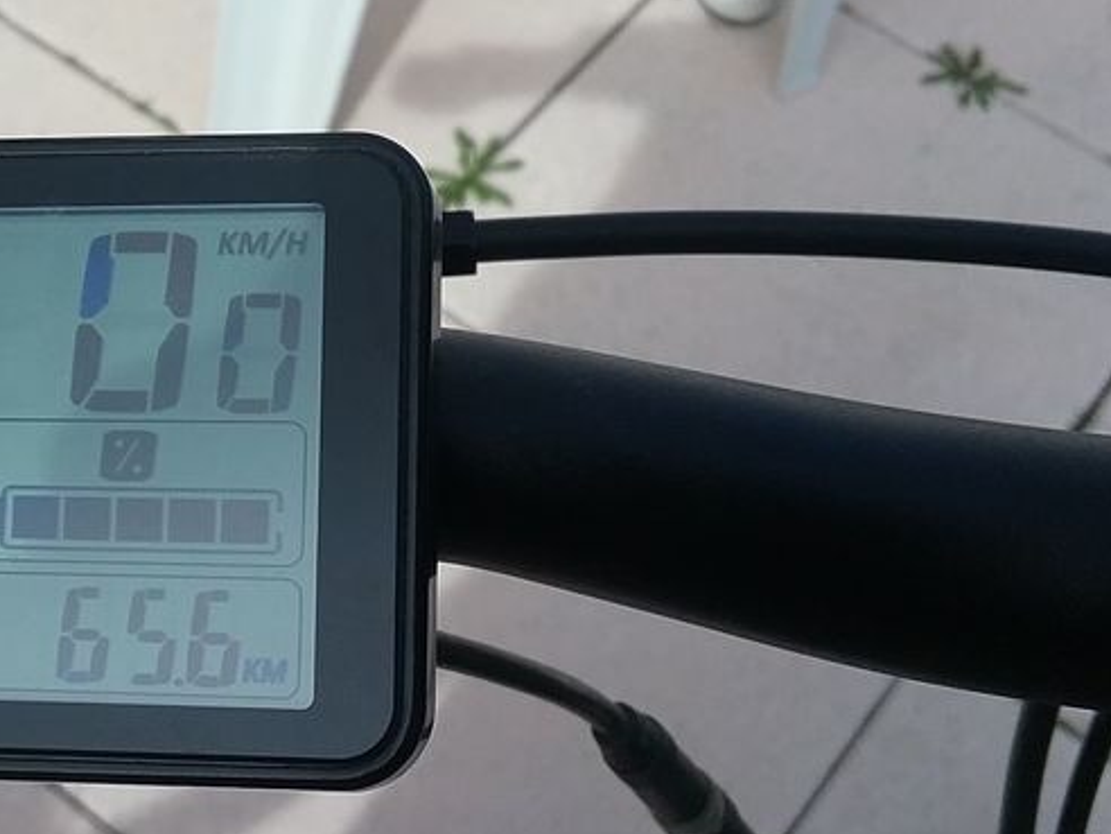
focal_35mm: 63
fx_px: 2022
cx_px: 226
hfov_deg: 30.0
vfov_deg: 23.3
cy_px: 432
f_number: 2.2
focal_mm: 3.3
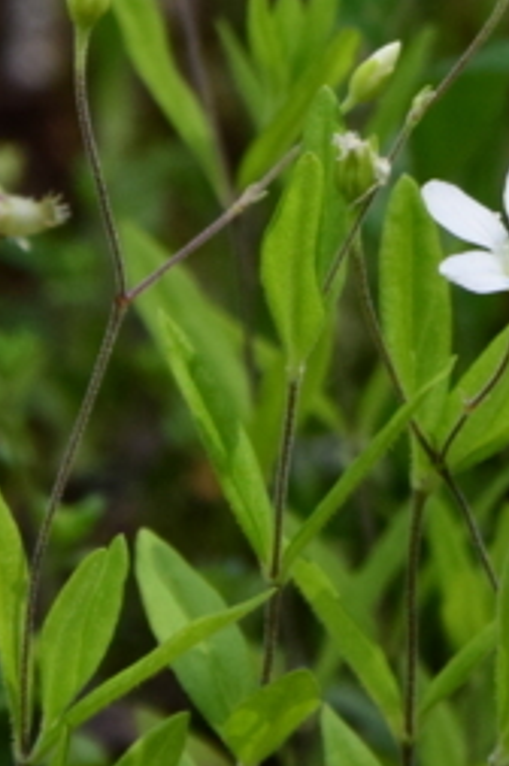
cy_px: -369
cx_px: 856
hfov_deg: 3.6
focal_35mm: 377
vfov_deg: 5.4
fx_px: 8017
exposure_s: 1/640
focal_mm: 62
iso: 800
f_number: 10
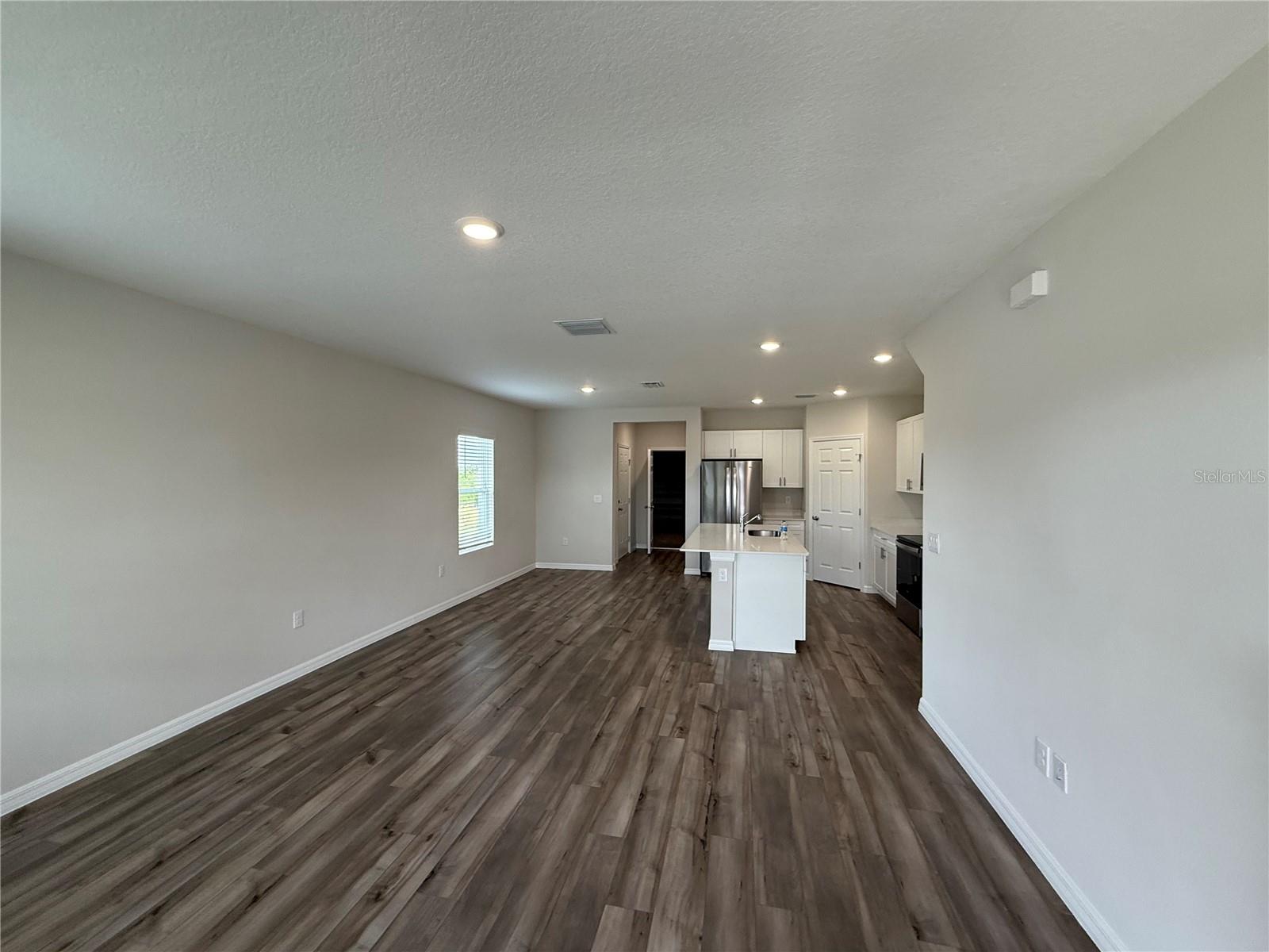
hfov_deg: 102.1
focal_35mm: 14
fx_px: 513
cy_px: 476
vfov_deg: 85.7
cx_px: 634
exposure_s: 1/99
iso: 160
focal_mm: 2.22
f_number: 2.2
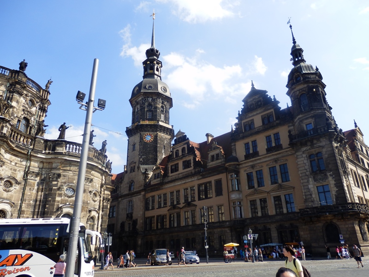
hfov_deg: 69.4
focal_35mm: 25
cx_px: 184
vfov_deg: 54.9
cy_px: 138
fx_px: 266
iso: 80
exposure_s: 1/800
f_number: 3
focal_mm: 4.5
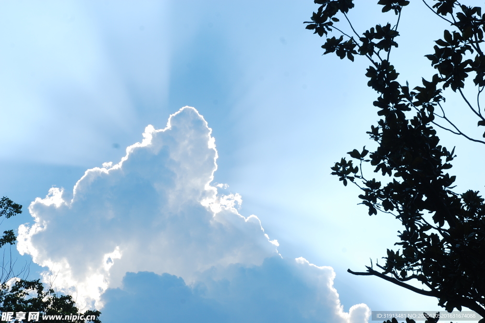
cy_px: 161
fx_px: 923
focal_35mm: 69
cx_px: 240
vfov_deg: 19.9
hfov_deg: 29.4
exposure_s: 1/160
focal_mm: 45
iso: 100
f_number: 13
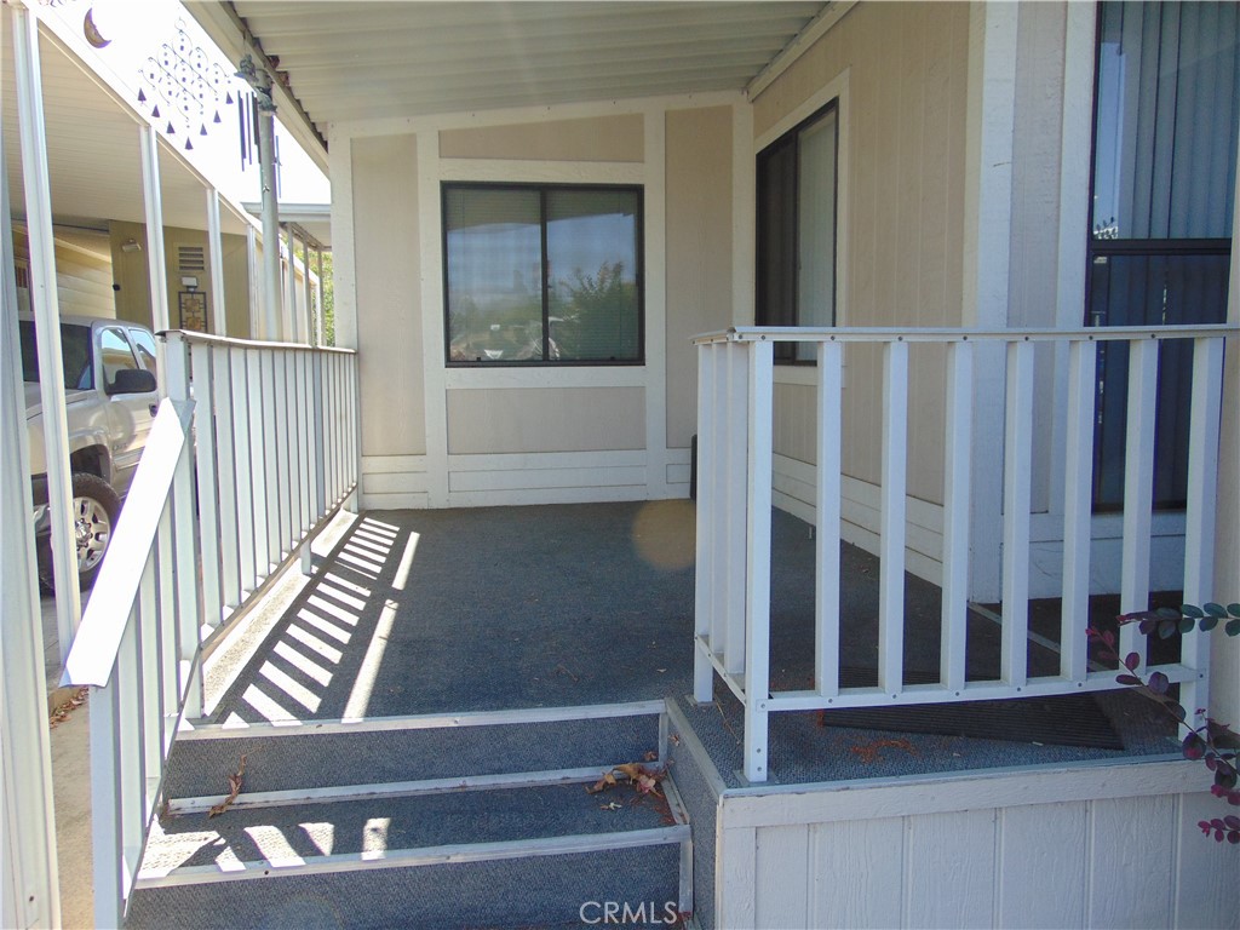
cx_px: 620
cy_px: 465
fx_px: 896
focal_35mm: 25
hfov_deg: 69.4
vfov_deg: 54.9
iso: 80
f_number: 3
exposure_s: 1/250
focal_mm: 4.5
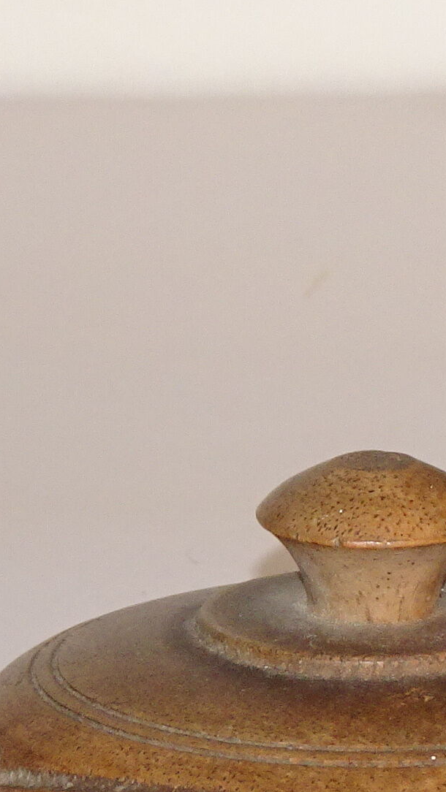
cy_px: 373
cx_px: 769
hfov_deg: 3.2
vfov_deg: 5.8
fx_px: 7861
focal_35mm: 374
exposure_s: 1/60
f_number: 5
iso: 200
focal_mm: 17.49
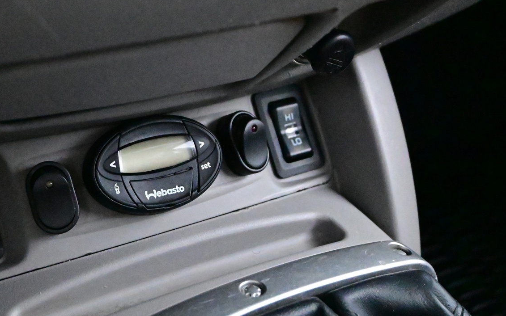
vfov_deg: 23.7
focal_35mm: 55
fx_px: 755
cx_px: 186
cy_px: 146
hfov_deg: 36.8
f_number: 4.2
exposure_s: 1/40
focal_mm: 25
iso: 22800
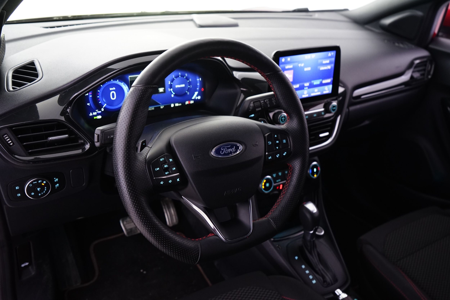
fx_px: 400
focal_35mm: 32
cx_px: 225
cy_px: 150
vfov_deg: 41.1
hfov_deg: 58.7
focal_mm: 32
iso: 1600
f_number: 5
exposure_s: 1/8
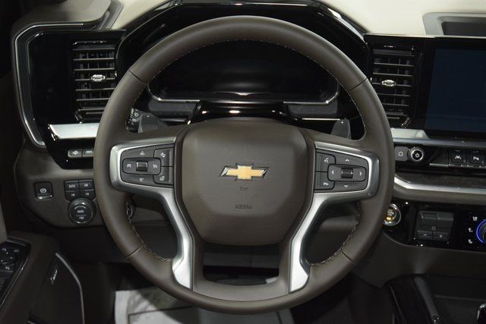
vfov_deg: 29.0
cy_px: 162
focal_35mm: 46
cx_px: 243
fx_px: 628
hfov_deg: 42.3
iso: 2200
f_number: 4
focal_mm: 31
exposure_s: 1/40
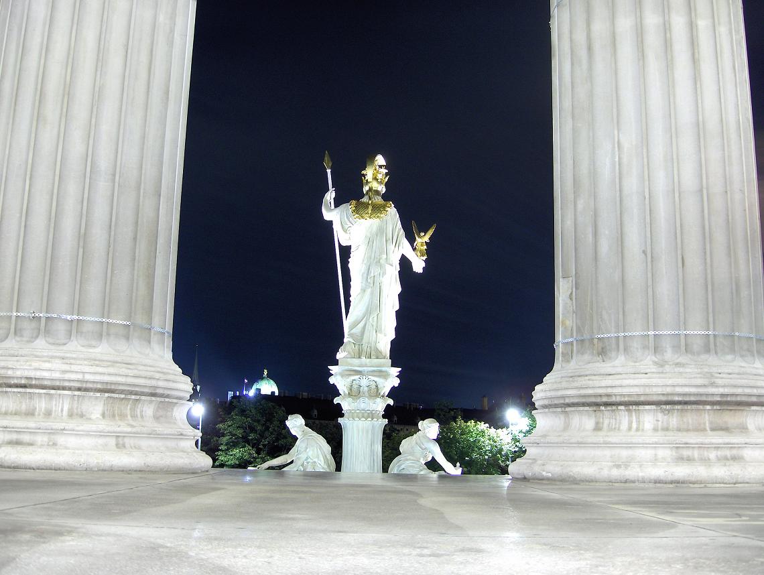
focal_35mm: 39
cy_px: 288
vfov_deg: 36.9
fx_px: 862
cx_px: 382
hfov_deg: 47.8
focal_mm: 8
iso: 100
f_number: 2.8
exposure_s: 3.22
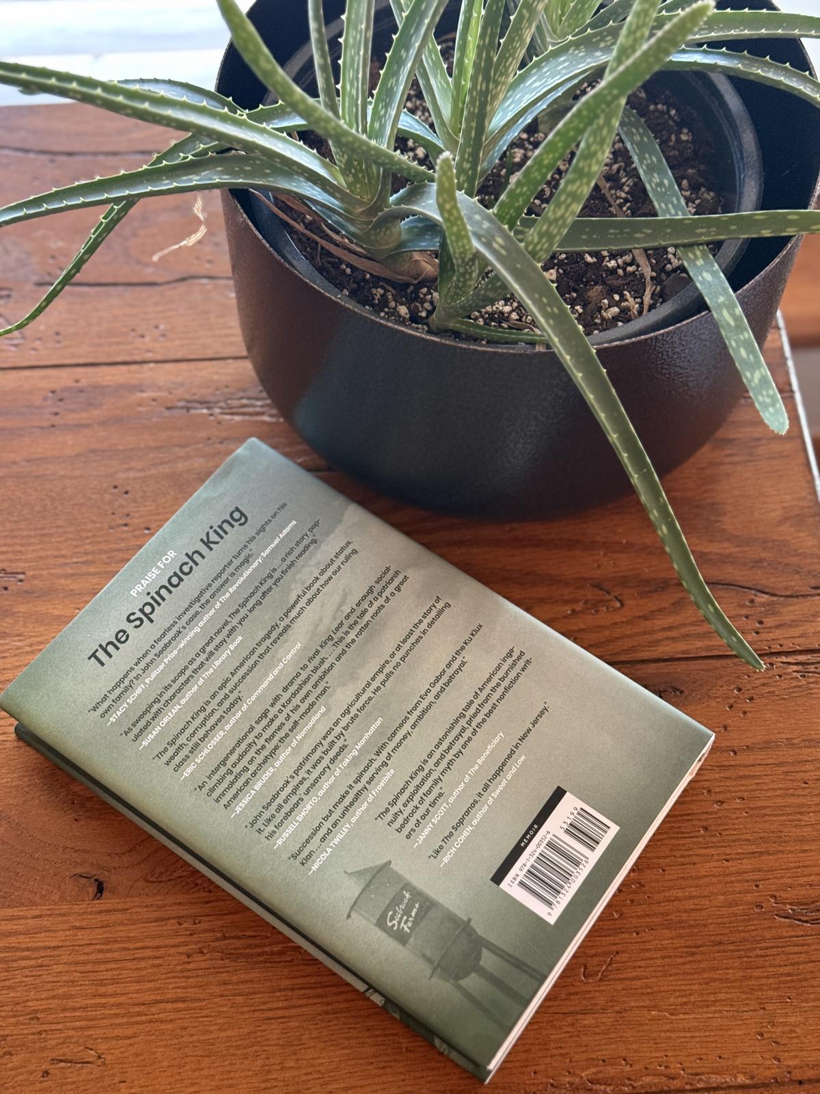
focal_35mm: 48
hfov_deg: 30.3
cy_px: 547
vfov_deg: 39.7
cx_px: 410
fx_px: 1516
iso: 250
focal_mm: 6.76
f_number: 1.78
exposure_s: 1/40
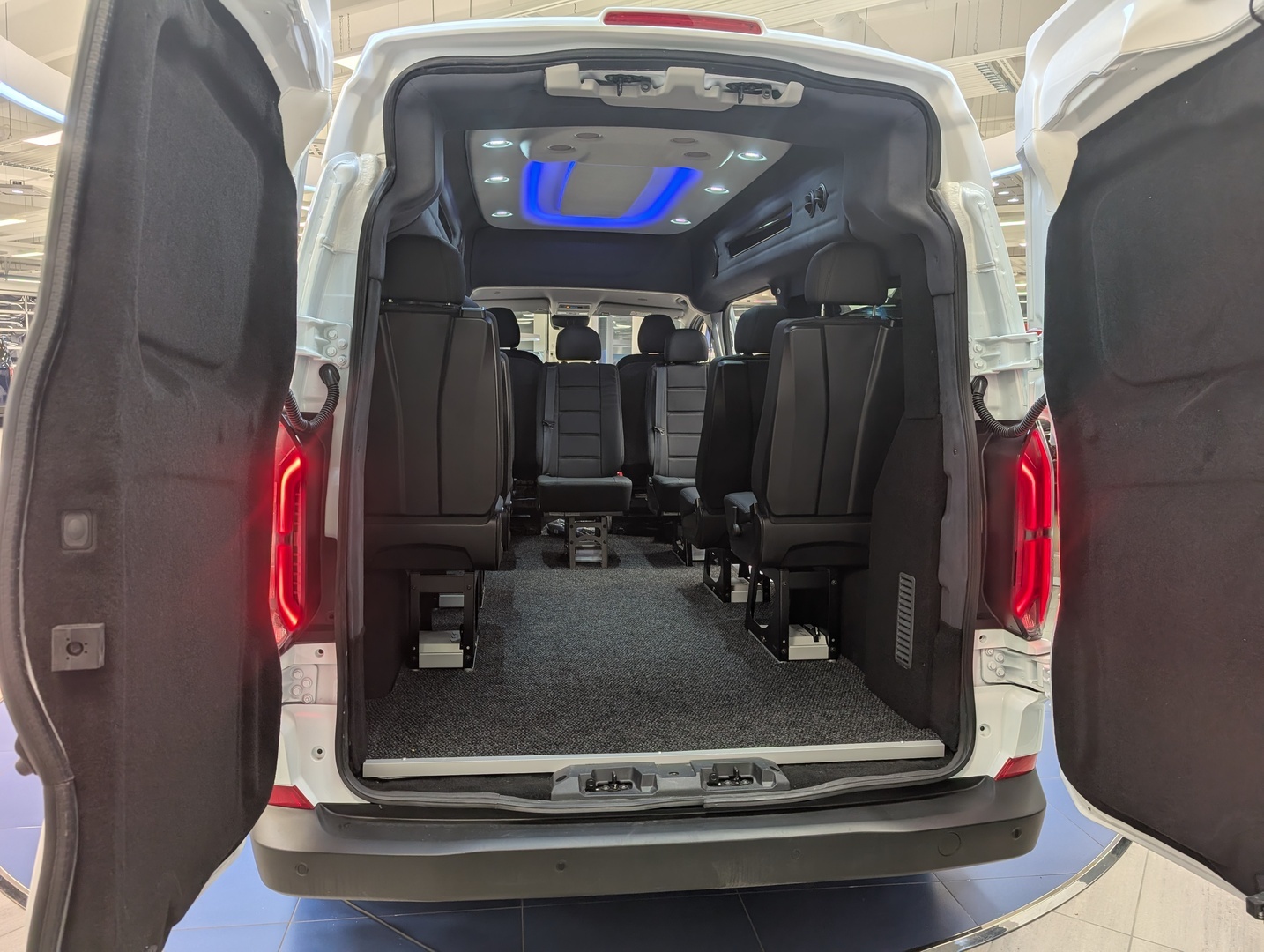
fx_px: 878
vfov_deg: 56.9
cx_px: 632
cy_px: 476
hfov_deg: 71.5
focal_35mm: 24
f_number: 1.68
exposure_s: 1/81.3
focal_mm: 6.9
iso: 18
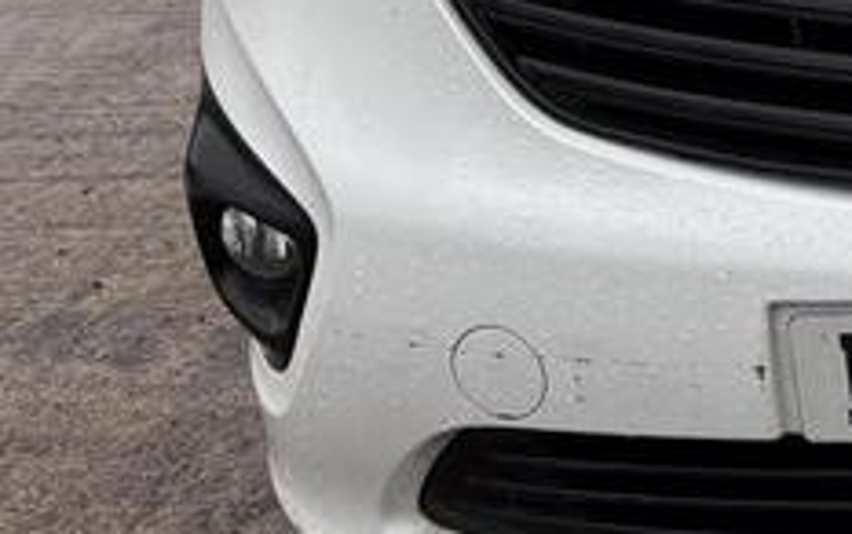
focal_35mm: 106
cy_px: -432
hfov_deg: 17.7
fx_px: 2463
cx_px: 1258
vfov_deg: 11.5
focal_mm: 5.96
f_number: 1.6
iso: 50
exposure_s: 1/350
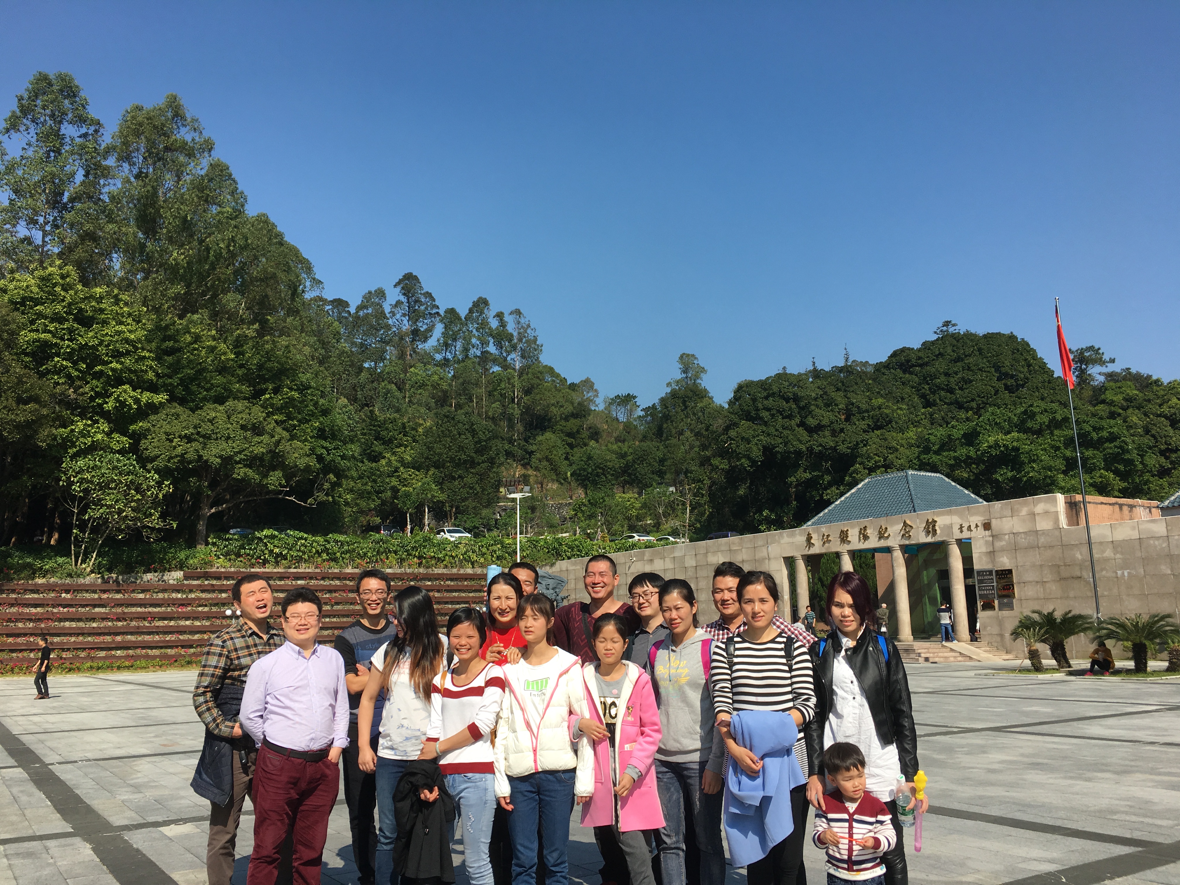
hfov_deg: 61.7
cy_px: 442
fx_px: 989
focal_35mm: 29
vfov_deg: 48.2
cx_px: 590
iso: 25
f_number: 2.2
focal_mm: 4.15
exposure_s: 1/1789
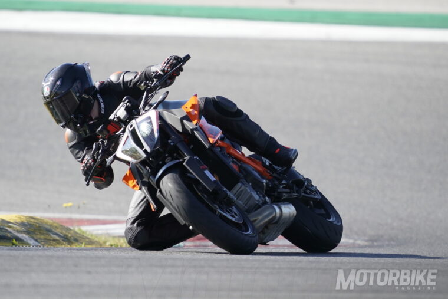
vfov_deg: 1.5
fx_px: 11201
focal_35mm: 900
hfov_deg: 2.3
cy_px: 150
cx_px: 224
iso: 500
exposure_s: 1/800
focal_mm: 600
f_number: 6.3
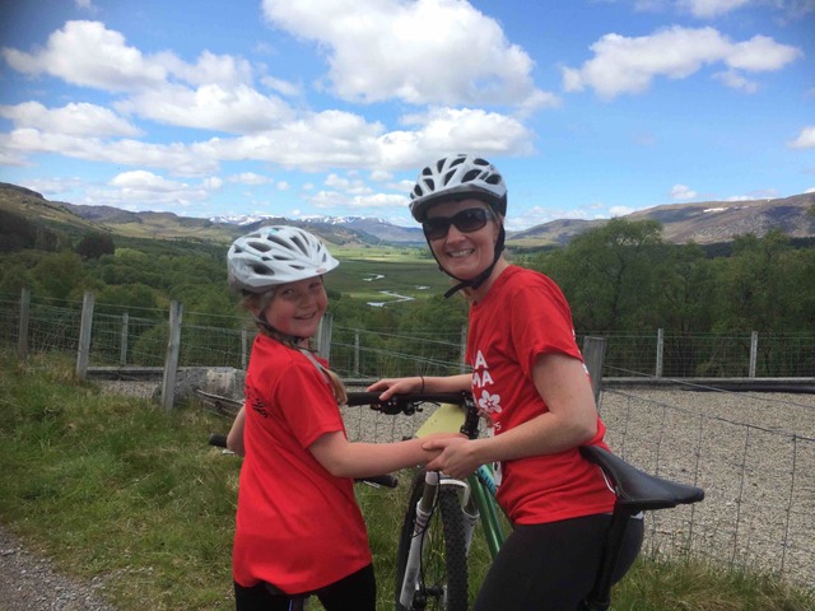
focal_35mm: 29
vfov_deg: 48.2
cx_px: 408
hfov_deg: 61.7
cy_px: 306
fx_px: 683
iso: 32
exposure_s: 1/1520
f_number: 2.2
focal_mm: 4.15
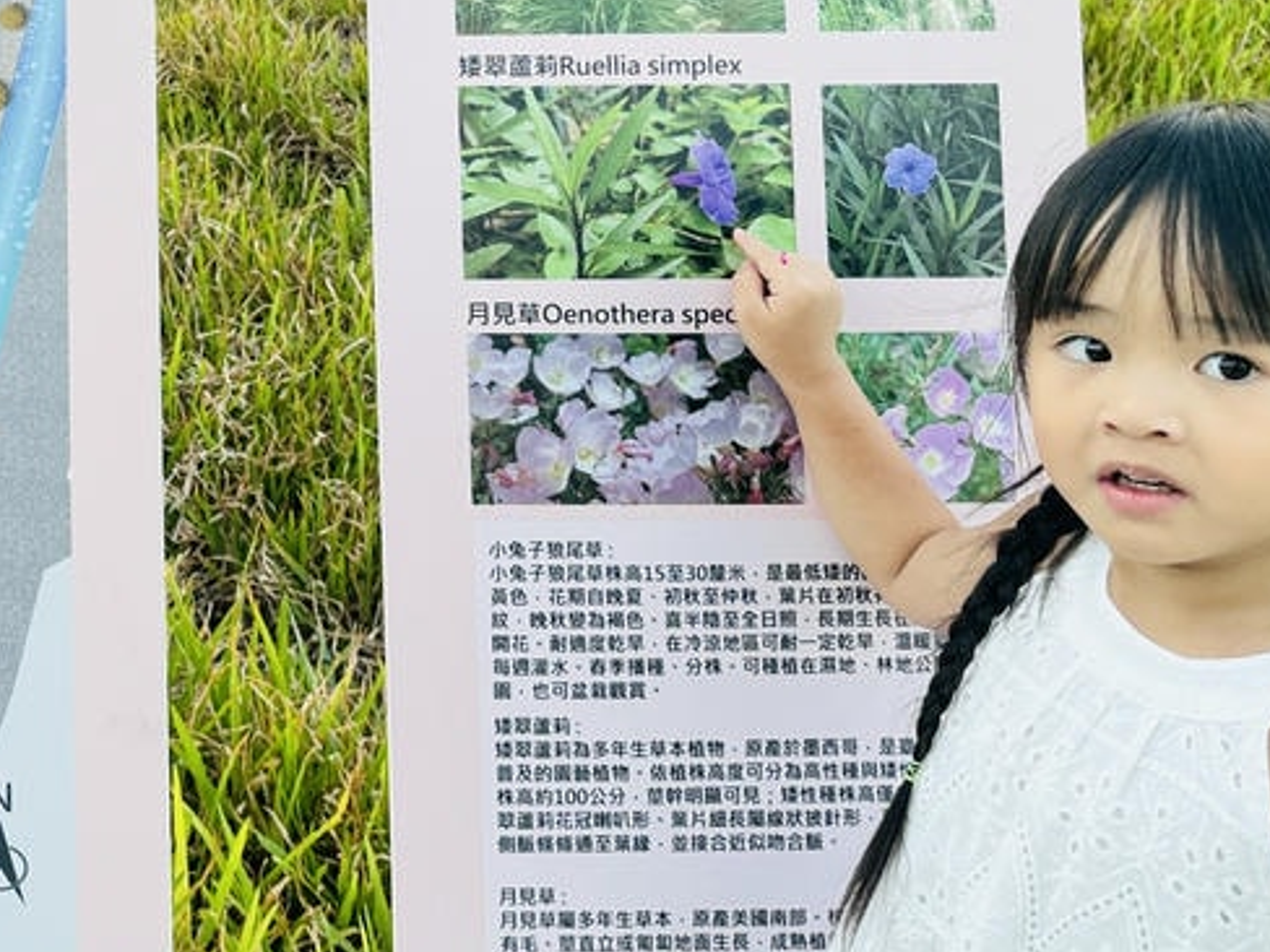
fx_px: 2165
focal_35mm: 59
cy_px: 68
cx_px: -70
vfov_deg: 24.0
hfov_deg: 29.9
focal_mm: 6.76
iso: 100
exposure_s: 1/171
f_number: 1.78
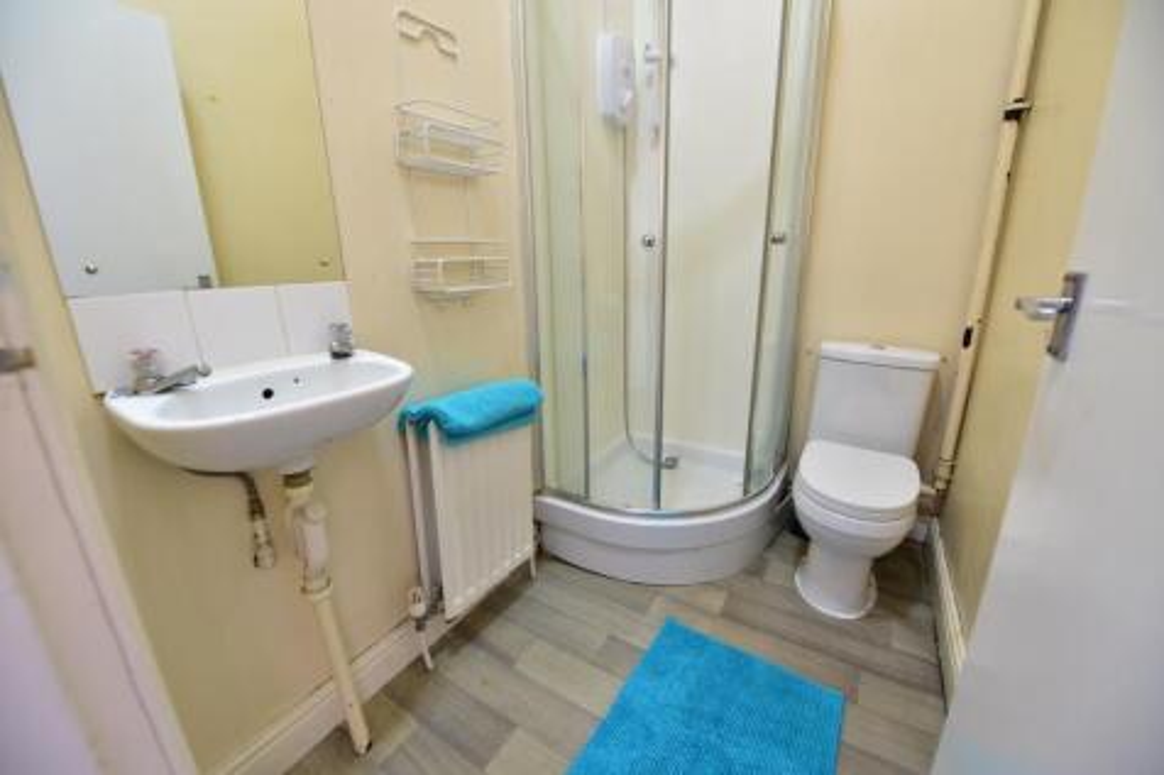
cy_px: 388
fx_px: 452
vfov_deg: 81.2
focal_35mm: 14
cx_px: 582
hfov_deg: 104.3
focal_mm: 14
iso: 400
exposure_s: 1/20
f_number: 3.5
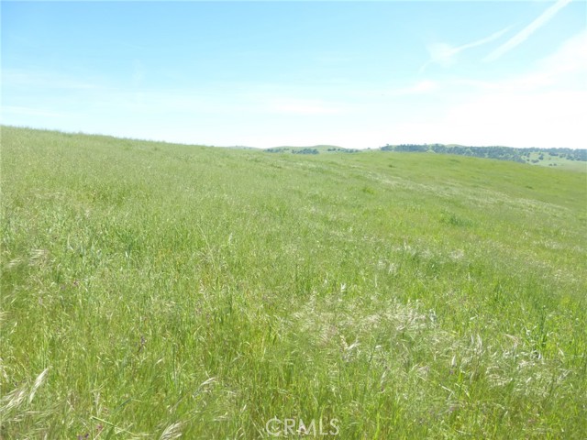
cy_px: 220
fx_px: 407
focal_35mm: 24
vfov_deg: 56.8
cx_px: 294
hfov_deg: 71.6
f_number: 4
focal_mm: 4.3
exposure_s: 1/400
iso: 100
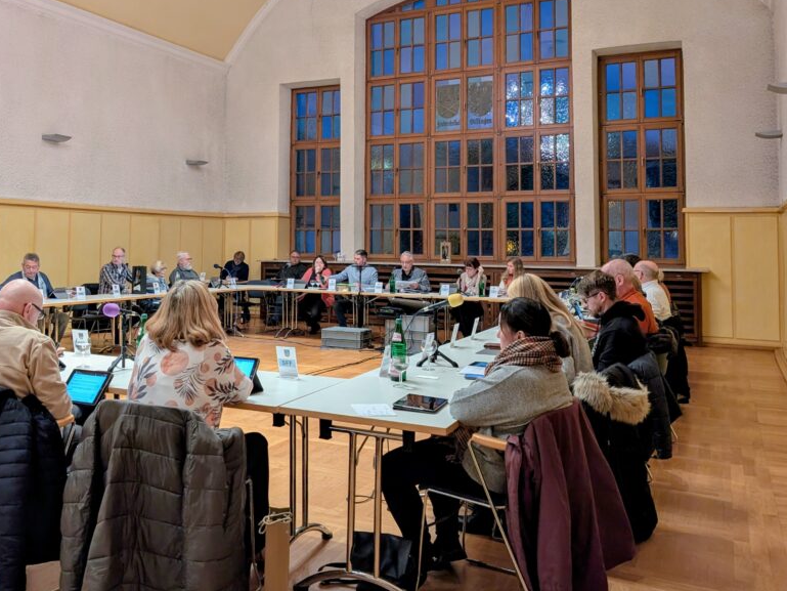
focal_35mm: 32
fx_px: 728
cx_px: 320
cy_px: 200
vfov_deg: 43.6
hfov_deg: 56.4
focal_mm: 6.9
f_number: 1.68
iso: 570
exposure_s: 1/100
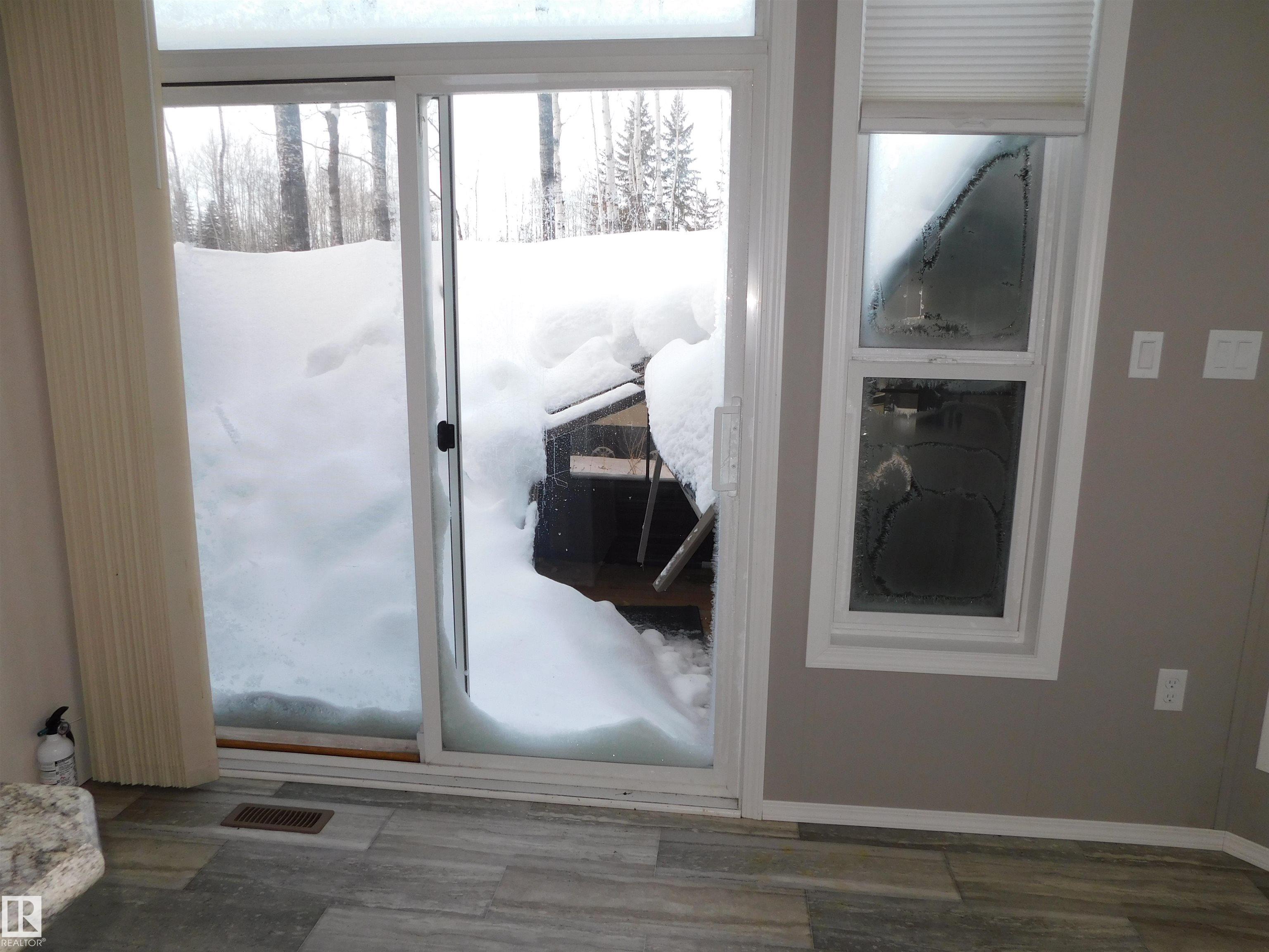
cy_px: 476
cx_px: 634
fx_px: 843
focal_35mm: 23
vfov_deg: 58.9
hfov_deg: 73.9
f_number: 3
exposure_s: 1/60
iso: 125
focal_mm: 4
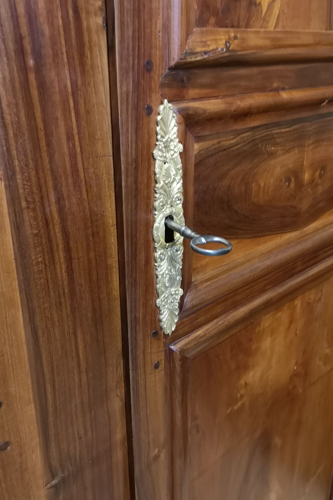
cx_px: 183
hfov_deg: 38.8
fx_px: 472
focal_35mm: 34
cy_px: 232
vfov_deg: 55.7
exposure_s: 1/16.7
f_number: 1.8
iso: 1000
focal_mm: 3.95
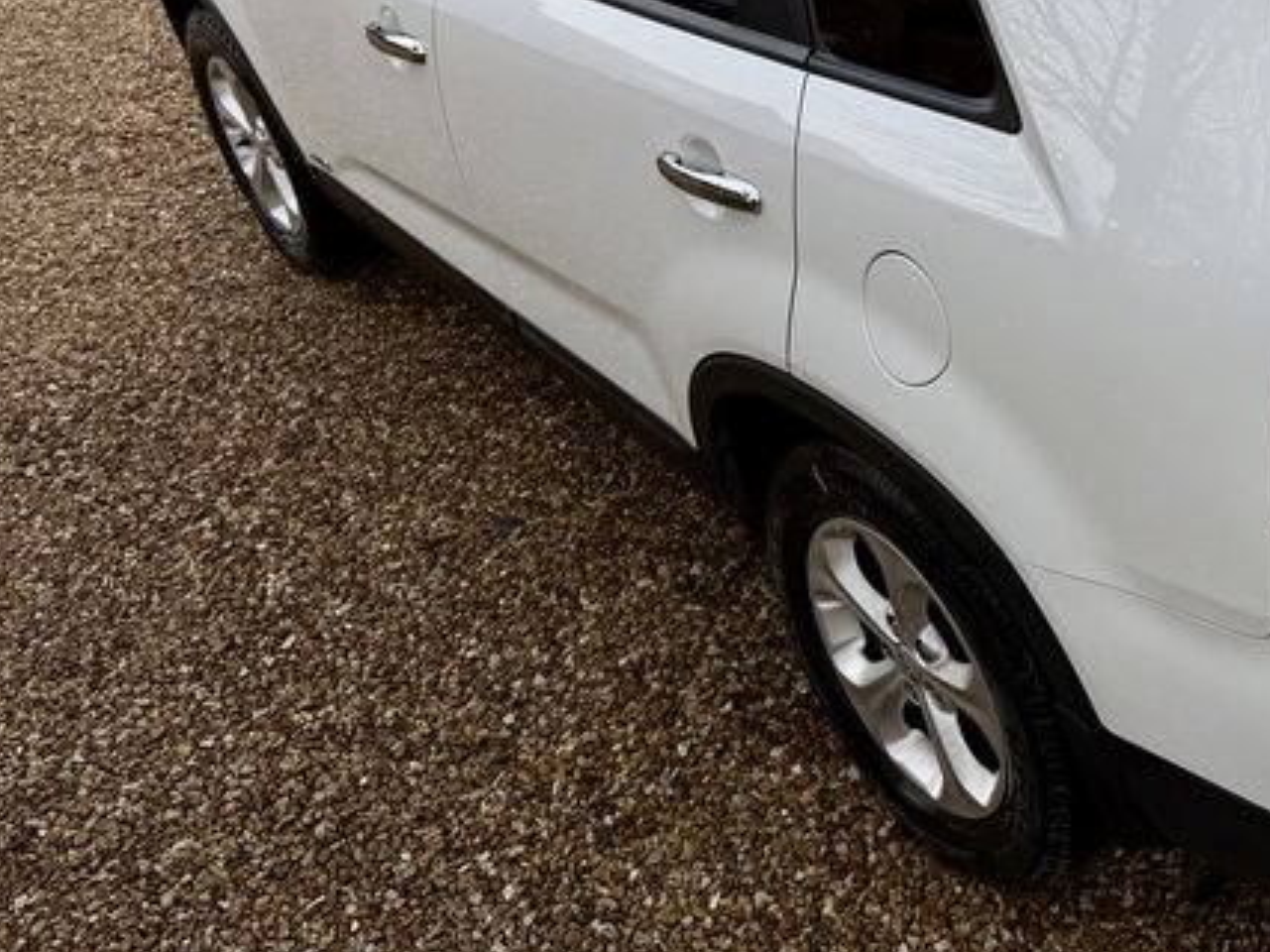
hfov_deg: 39.1
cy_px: 220
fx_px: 1651
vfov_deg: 31.5
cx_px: 1142
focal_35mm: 45
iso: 80
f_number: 1.78
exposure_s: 1/407
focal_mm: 6.76
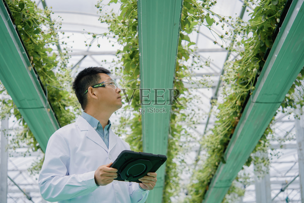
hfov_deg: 24.2
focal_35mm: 84
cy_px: 102
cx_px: 152
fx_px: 709
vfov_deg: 16.3
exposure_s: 1/60
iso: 320
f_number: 4.5
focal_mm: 84
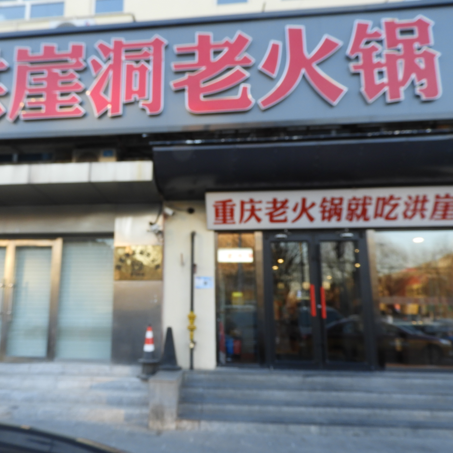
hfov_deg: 55.0
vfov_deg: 55.6
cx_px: 171
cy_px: 228
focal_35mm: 29
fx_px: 429
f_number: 3.3
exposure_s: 1/60
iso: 100
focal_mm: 4.3
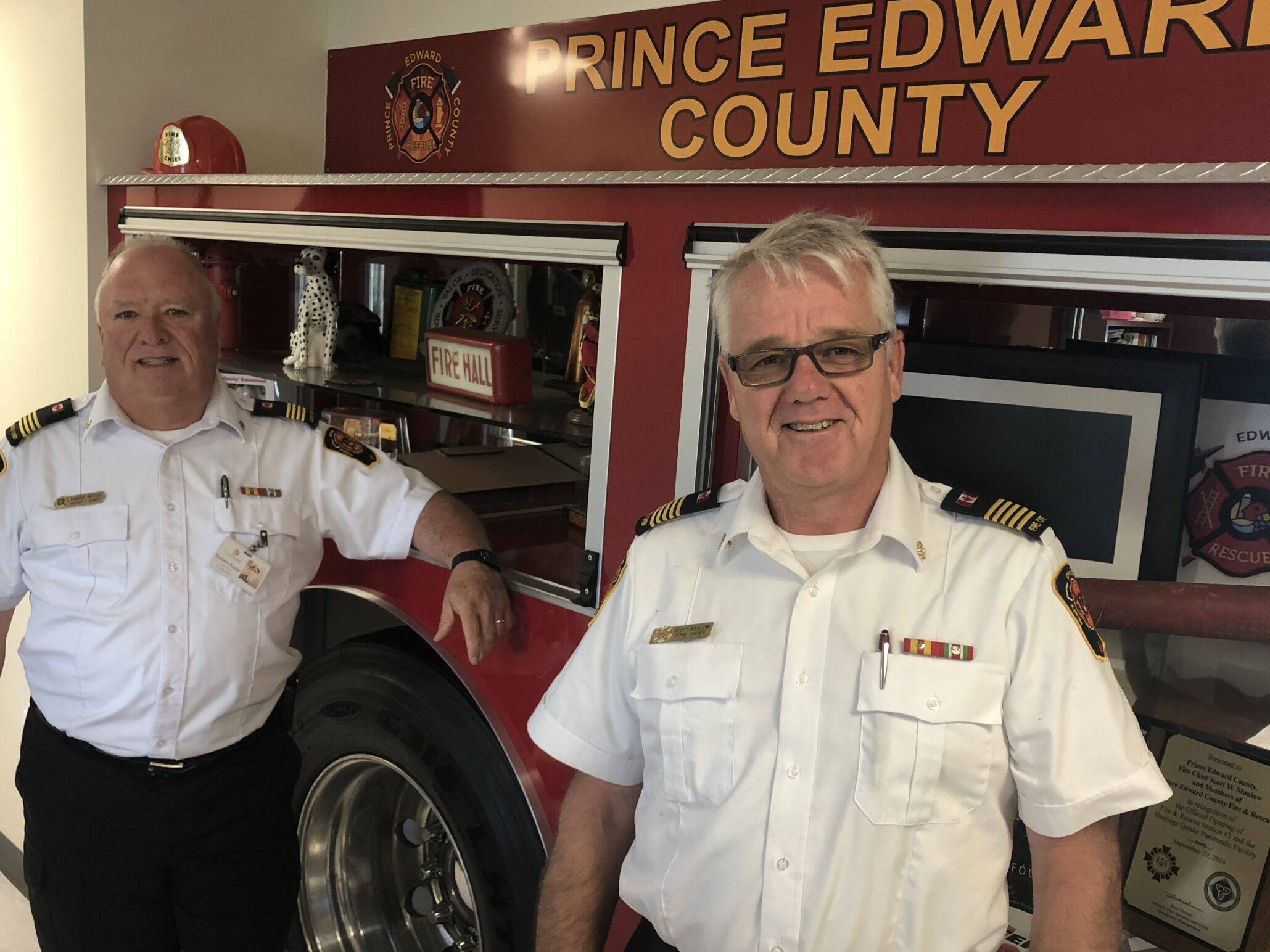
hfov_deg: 54.0
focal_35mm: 34
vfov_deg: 41.8
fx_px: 1247
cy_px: 490
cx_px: 633
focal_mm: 3.99
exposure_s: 1/20
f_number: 1.8
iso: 40
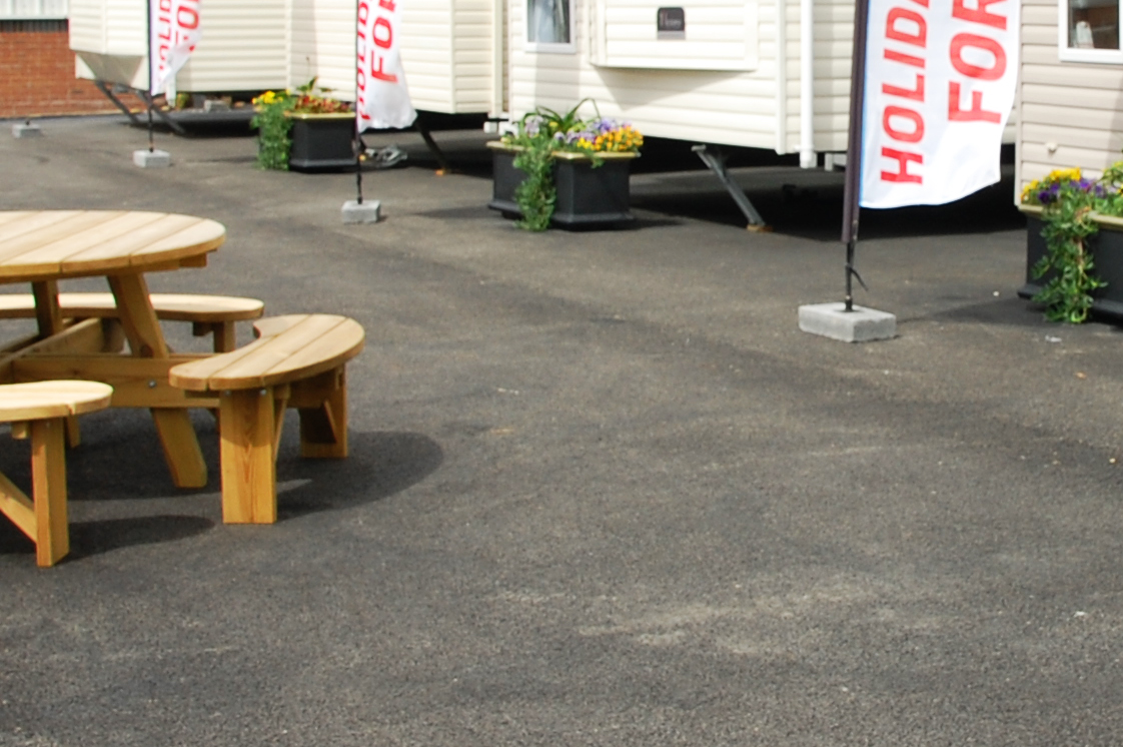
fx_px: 2130
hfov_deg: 29.0
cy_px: 175
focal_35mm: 68
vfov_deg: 19.7
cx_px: 865
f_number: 9
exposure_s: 1/320
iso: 200
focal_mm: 17
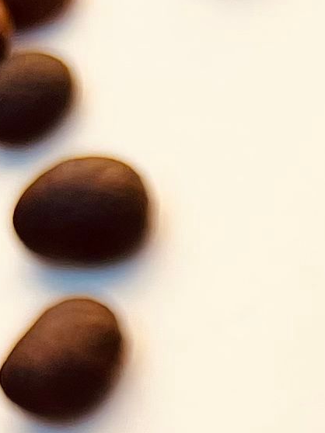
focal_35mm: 188
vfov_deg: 8.8
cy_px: 1259
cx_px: 753
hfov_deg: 7.4
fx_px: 2355
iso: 50
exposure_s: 1/1238
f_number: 1.5
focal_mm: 5.7
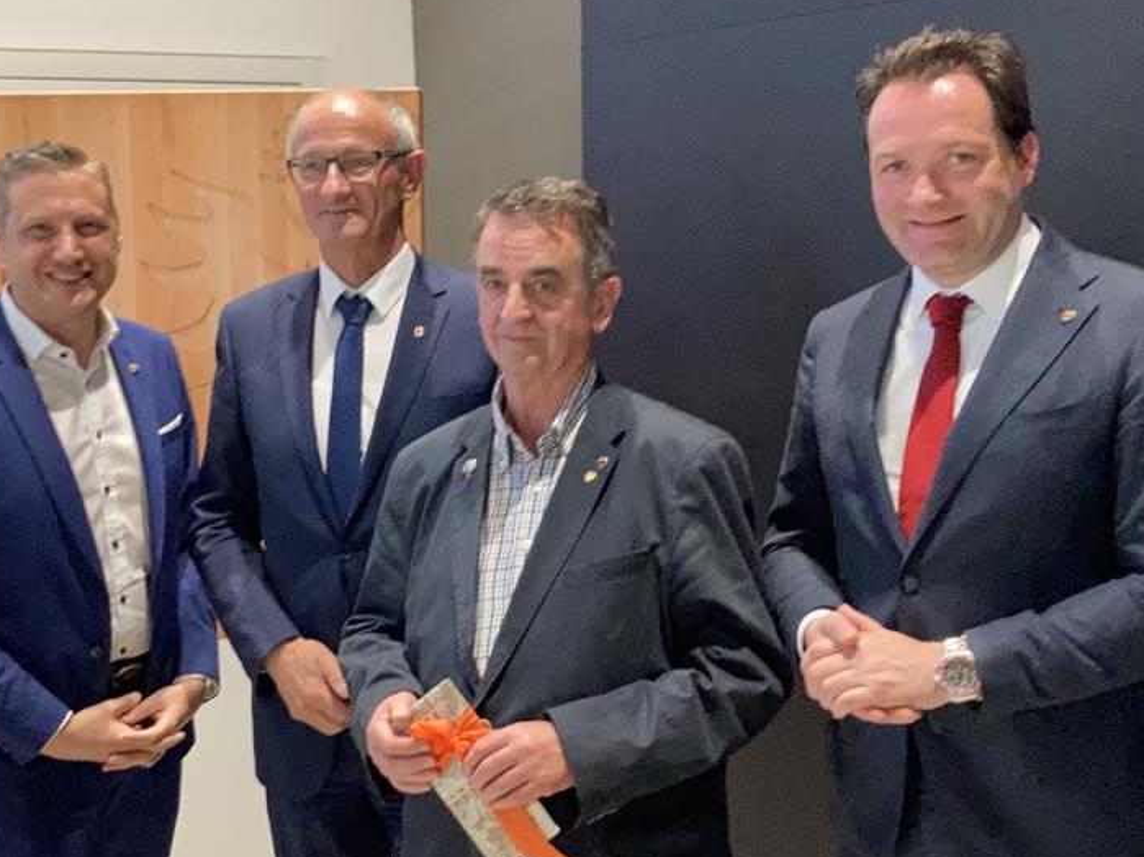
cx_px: 529
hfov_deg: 45.7
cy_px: 500
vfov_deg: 35.0
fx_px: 1355
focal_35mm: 41
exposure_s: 1/49
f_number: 1.8
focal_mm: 3.99
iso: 320
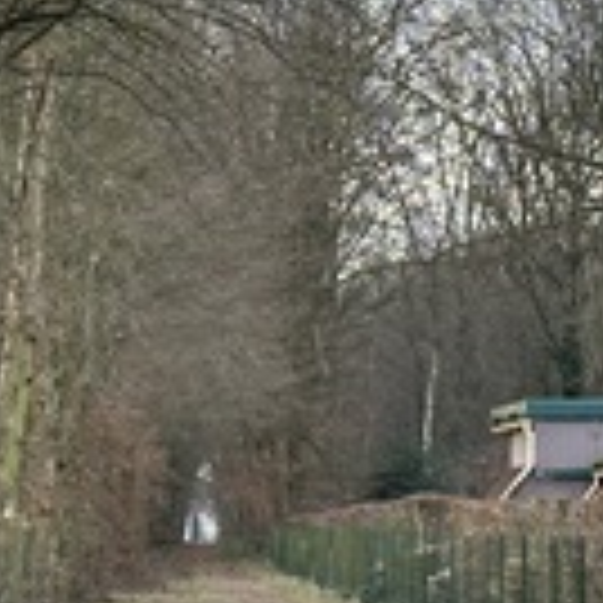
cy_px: 500
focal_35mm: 190
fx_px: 3745
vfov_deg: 9.2
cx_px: 216
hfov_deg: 9.2
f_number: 1.78
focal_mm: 6.86
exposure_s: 1/122
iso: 80
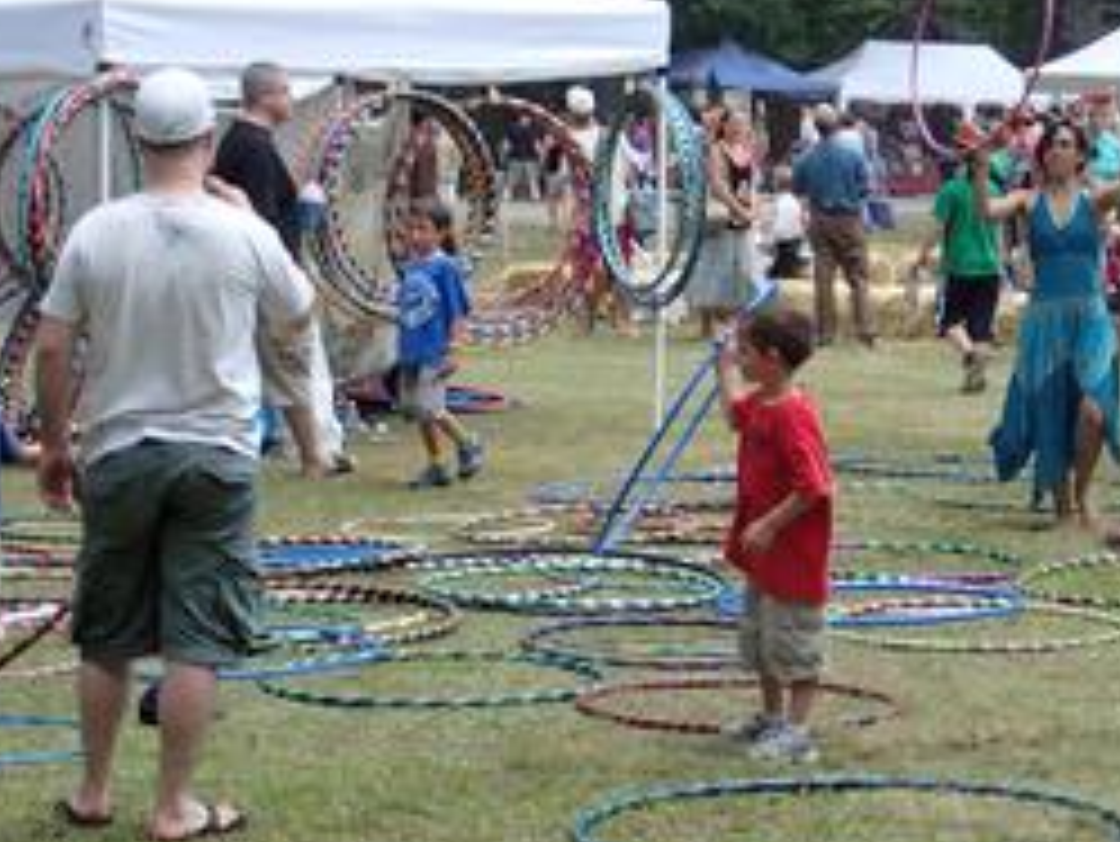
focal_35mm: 103
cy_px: 162
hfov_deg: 18.9
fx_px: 3334
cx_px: 868
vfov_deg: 14.3
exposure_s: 1/250
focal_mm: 10.3
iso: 100
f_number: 5
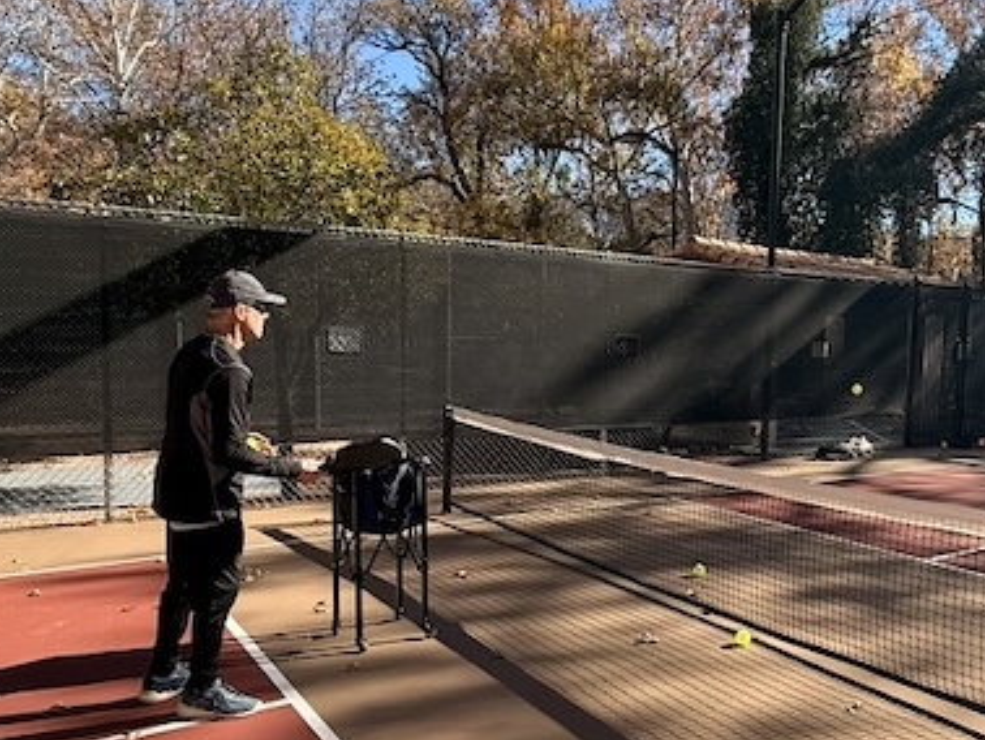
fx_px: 911
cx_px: 709
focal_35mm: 32
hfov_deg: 54.7
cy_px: 420
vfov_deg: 44.1
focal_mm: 2.22
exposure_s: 1/631
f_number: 2.2
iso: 50
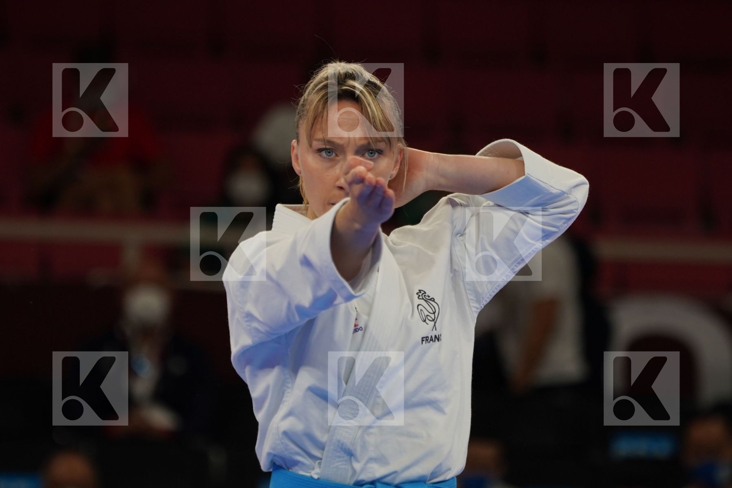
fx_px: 9515
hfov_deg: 4.4
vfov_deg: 2.9
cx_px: 366
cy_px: 244
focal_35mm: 468
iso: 800
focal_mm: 312
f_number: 5.6
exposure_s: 1/500
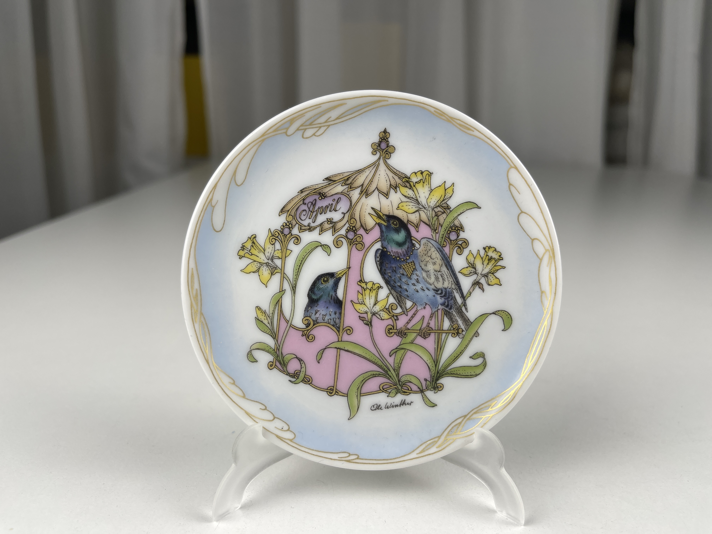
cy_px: 267
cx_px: 356
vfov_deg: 54.9
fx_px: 514
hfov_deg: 69.4
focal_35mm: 25
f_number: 1.6
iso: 32
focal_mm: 5.1
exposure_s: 1/230
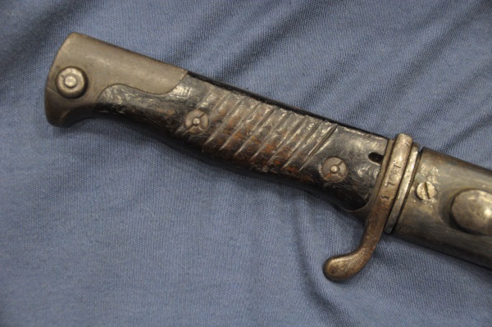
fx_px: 1331
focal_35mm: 98
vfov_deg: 14.0
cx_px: 246
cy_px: 164
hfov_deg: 20.9
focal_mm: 65
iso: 3200
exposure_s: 1/80
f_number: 5
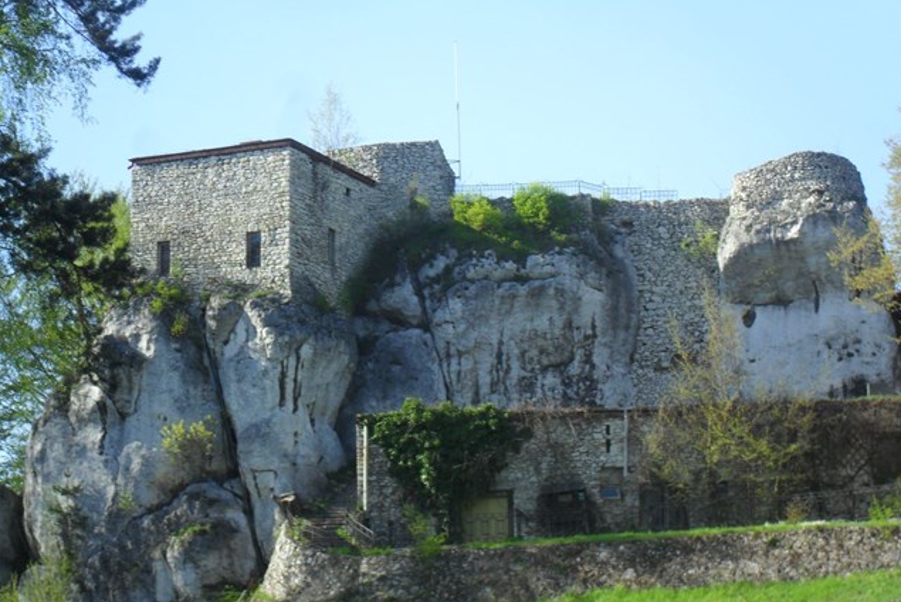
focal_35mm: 110
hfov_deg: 18.6
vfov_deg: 12.5
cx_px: 451
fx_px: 2754
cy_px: 304
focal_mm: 18.9
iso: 100
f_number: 5.8
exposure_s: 1/180
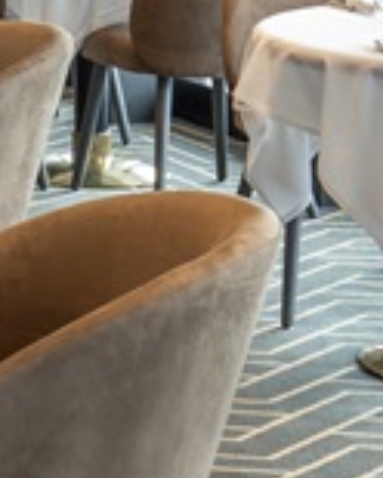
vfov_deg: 9.7
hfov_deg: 7.7
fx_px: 2678
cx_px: -451
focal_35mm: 189
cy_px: -364
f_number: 8
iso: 400
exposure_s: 1/8
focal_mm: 24
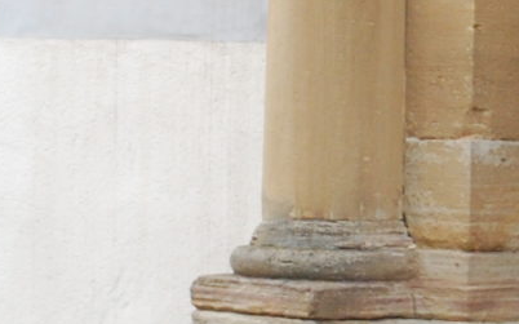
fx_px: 4963
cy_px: 31
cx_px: 603
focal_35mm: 351
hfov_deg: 6.0
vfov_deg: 3.7
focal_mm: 36
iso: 400
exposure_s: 1/200
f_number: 7.1
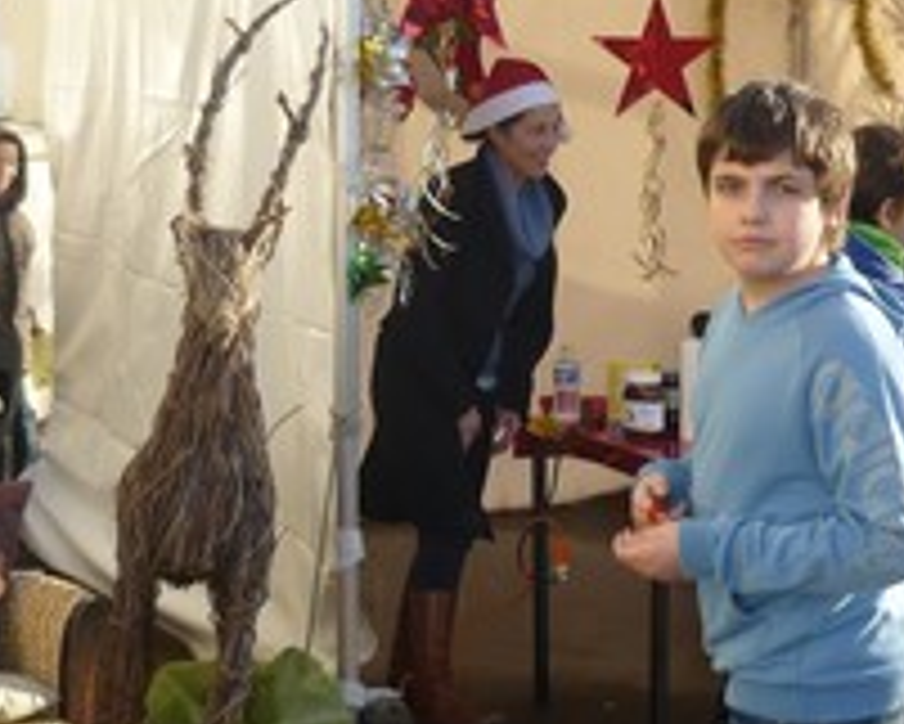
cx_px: 490
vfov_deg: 23.9
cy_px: 331
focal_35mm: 64
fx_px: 1713
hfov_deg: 29.5
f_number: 2.8
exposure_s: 1/320
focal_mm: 5.5
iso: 100
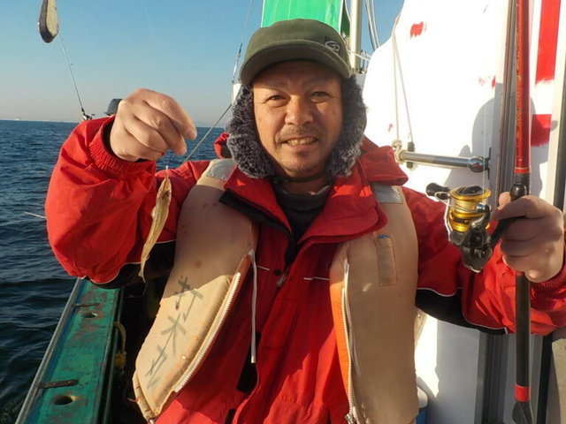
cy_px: 212
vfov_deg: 46.8
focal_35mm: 30
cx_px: 283
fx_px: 491
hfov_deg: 60.0
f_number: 3.3
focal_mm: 4.1
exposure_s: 1/1250
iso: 125
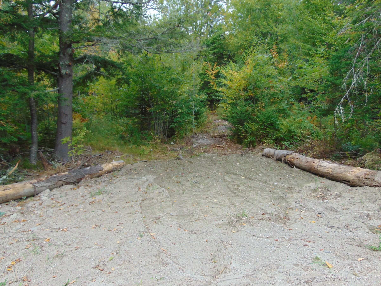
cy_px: 154
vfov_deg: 51.3
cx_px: 190
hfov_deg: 65.3
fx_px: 297
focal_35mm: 27
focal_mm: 4.5
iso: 80
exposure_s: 1/200
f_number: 3
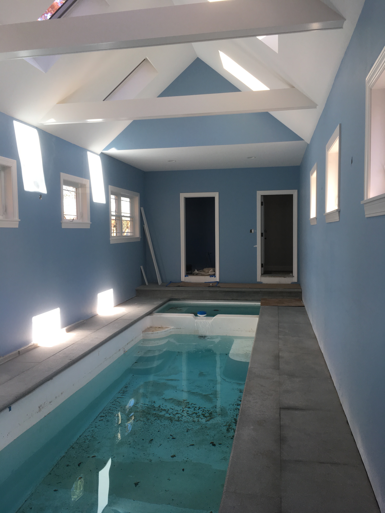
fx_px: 430
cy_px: 256
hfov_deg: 48.2
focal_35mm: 29
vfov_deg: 61.7
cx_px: 192
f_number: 2.2
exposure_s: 1/60
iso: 32
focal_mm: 4.15
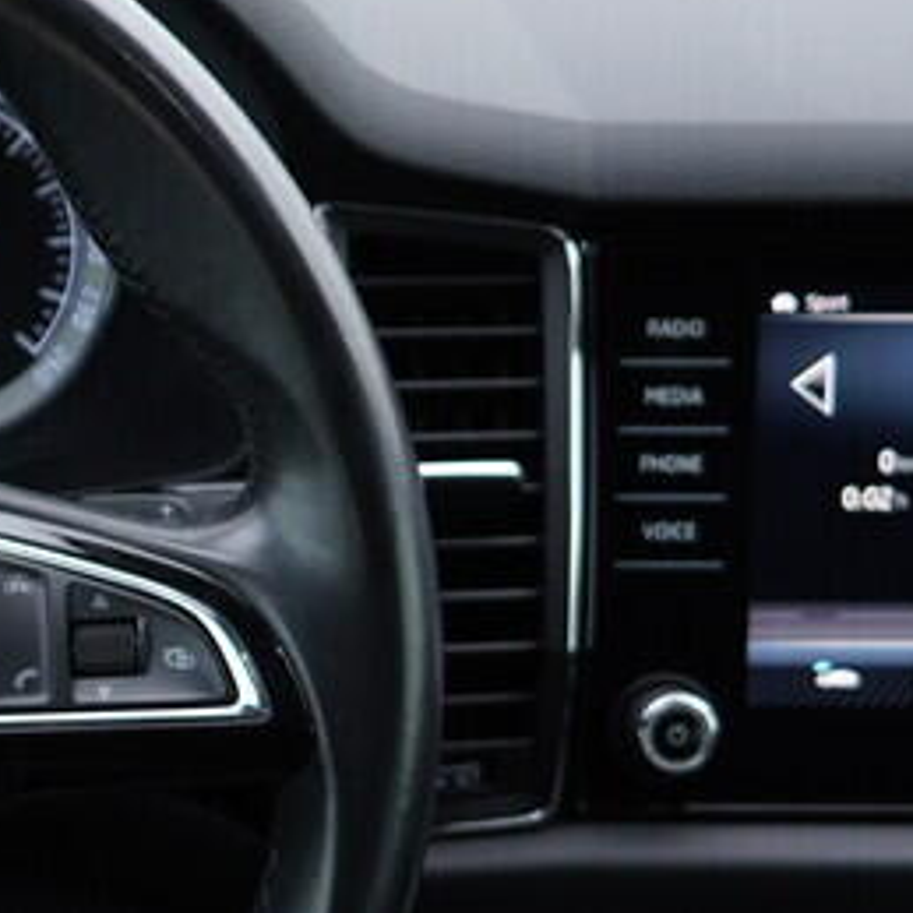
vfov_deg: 14.3
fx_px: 3611
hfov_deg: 13.6
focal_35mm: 121
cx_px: -451
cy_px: 700
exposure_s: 1/40
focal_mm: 24
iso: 160
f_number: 2.8
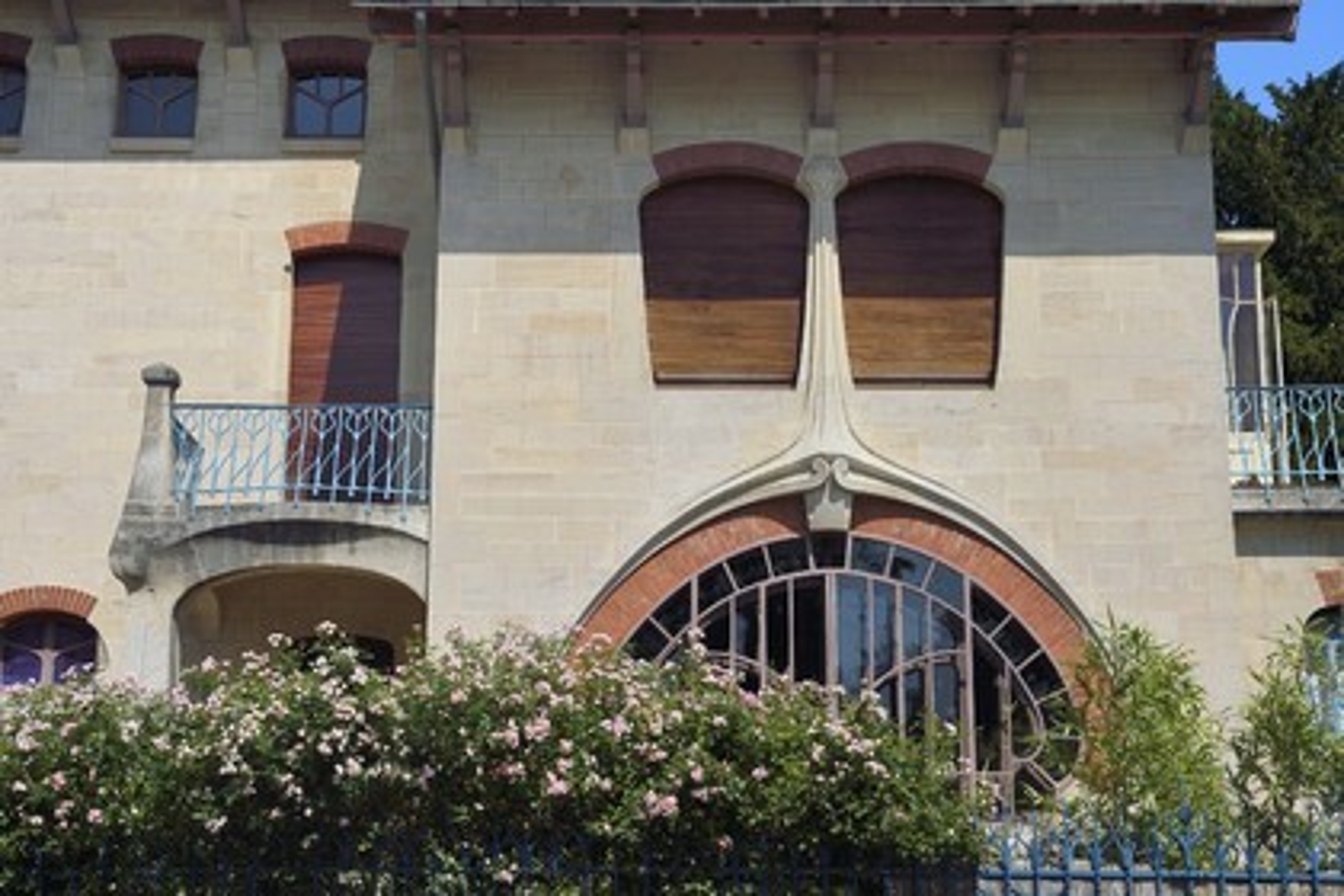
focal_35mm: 52
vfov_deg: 26.0
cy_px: 448
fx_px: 1941
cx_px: 672
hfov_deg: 38.2
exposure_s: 1/250
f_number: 14
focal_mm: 52
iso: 200
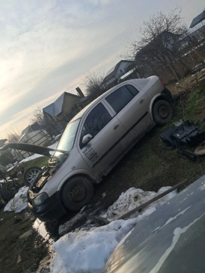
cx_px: 102
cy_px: 136
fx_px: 213
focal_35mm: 27
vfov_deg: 65.3
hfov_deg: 51.4
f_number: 1.8
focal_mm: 4
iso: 50
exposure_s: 1/1000
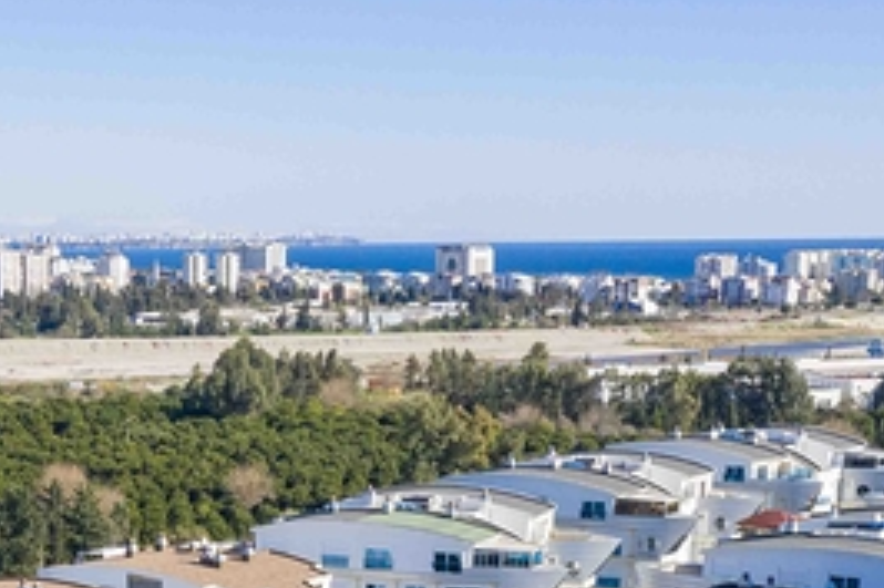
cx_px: 184
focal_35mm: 76
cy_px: 741
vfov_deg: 17.0
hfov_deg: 26.2
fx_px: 1865
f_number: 6.3
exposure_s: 1/800
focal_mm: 10.26
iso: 400
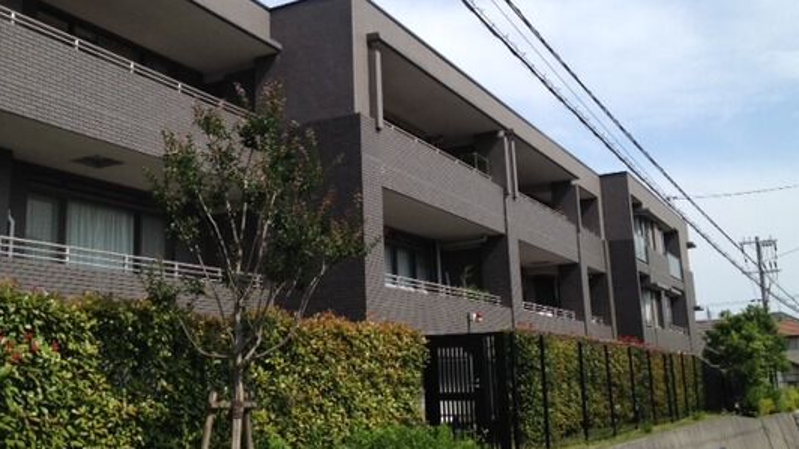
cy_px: 192
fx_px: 911
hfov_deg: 47.3
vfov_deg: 27.7
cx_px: 365
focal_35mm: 43
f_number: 2.4
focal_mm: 4.28
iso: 50
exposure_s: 1/1727
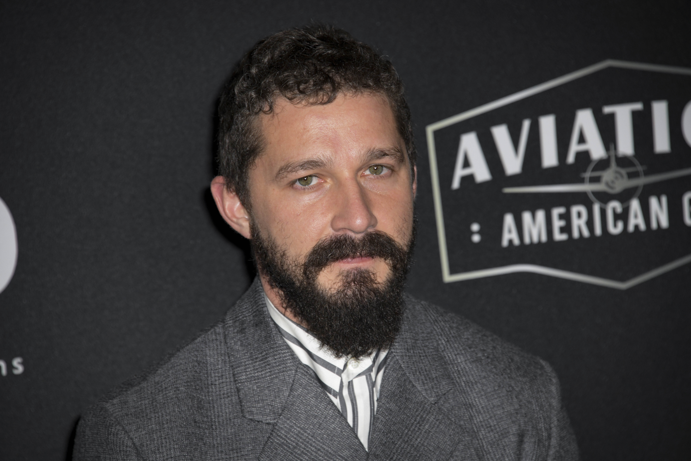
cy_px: 230
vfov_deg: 4.6
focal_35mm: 300
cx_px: 346
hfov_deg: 6.9
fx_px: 5758
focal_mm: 300
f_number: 8
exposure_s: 1/250
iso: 1600
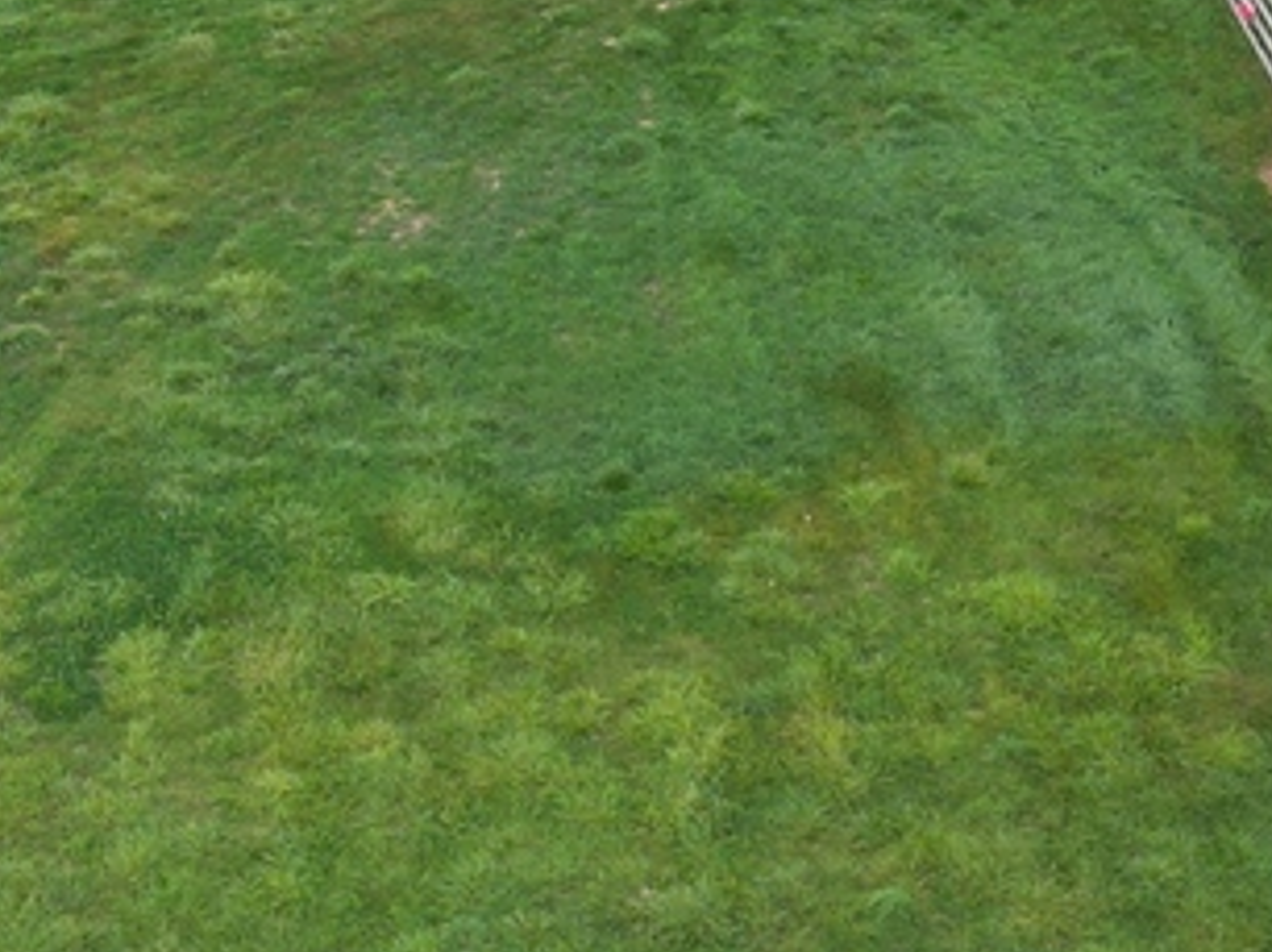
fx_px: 4149
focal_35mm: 113
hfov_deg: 17.4
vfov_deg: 13.0
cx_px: 461
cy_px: 83
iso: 100
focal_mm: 6.72
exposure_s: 1/640
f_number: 1.7
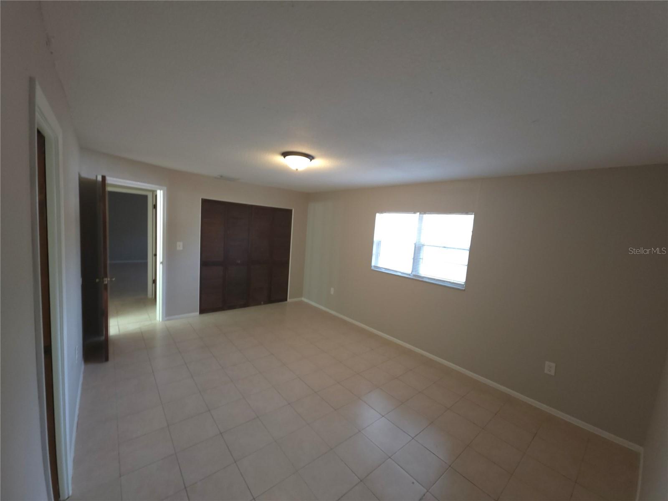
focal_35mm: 13
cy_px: 250
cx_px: 334
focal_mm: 2.2
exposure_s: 1/30
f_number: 1.9
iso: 250
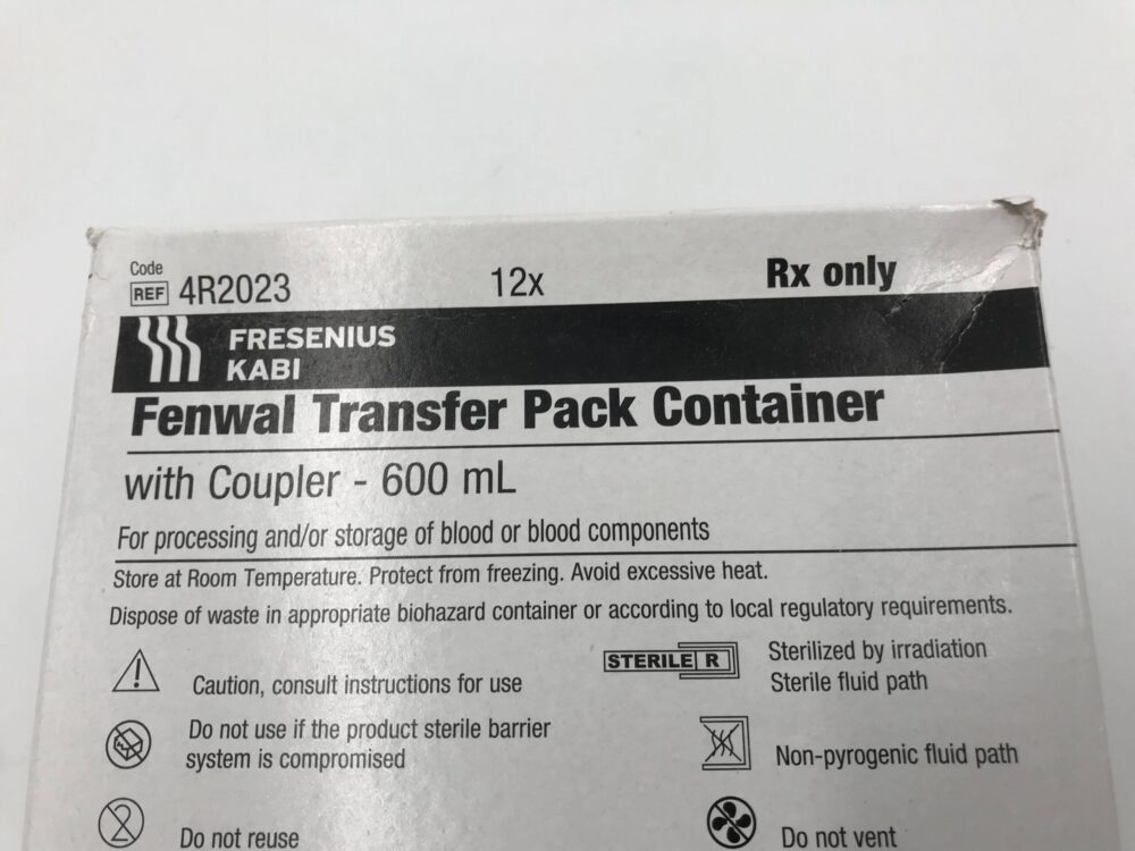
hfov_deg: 63.4
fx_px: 918
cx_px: 568
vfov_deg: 49.7
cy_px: 426
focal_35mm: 28
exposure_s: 1/120
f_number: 1.8
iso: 20
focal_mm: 3.99
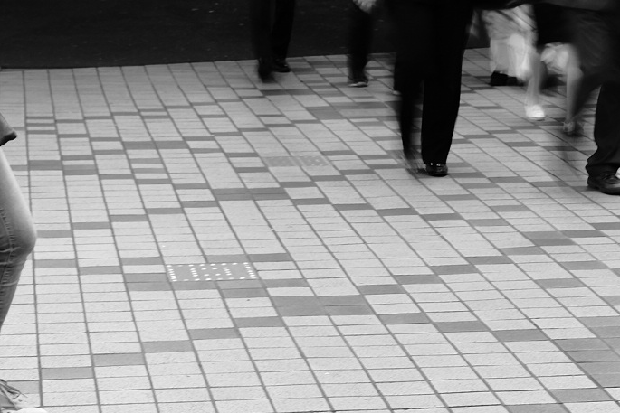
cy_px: 87
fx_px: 2188
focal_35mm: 127
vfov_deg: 10.8
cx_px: 405
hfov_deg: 16.1
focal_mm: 32.9
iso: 200
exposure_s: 1/6
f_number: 3.6
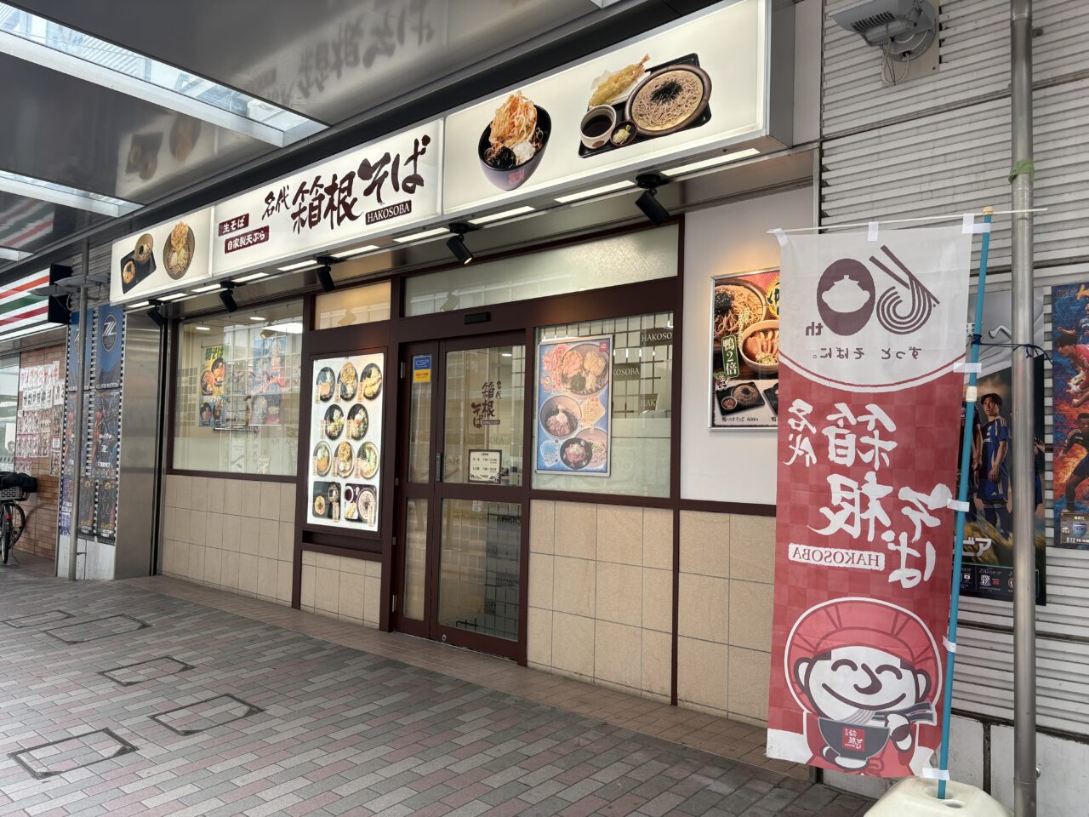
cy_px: 408
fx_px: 818
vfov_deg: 53.1
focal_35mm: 26
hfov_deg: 67.3
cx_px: 544
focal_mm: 5.96
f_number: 1.6
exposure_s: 1/121
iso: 40
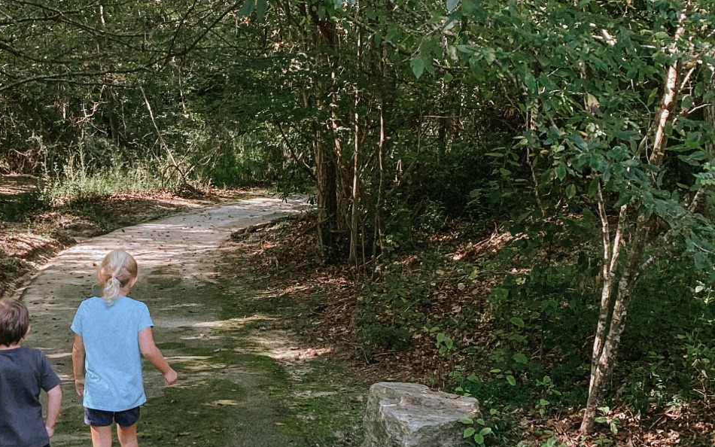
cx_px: 172
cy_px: 294
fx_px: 1130
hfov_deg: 34.3
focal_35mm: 58
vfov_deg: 22.3
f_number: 1.8
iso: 80
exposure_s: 1/120
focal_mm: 4.25
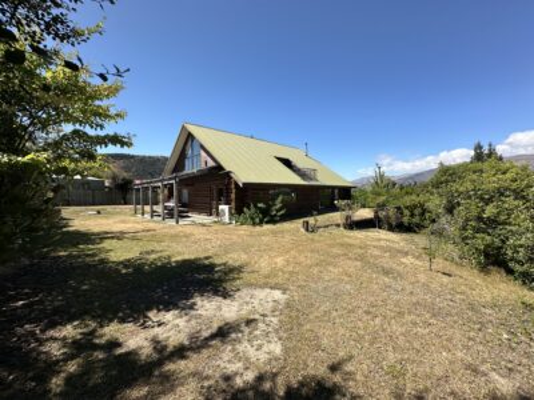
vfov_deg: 85.7
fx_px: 216
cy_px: 200
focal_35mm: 14
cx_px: 267
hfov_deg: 102.1
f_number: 2.2
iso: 40
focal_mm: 2.22
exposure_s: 1/1575
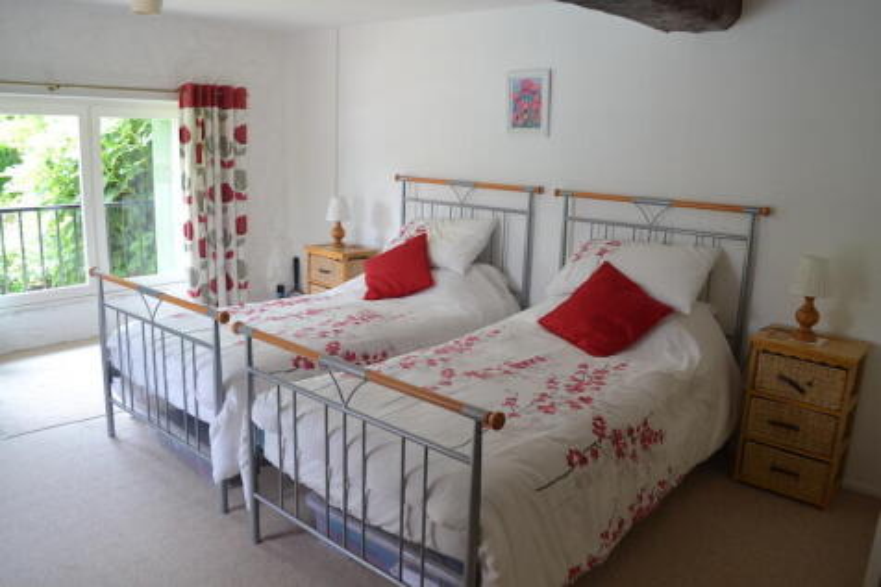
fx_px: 660
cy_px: 294
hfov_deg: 67.4
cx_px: 440
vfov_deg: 47.9
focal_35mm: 27
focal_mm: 18
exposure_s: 1/100
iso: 400
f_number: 5
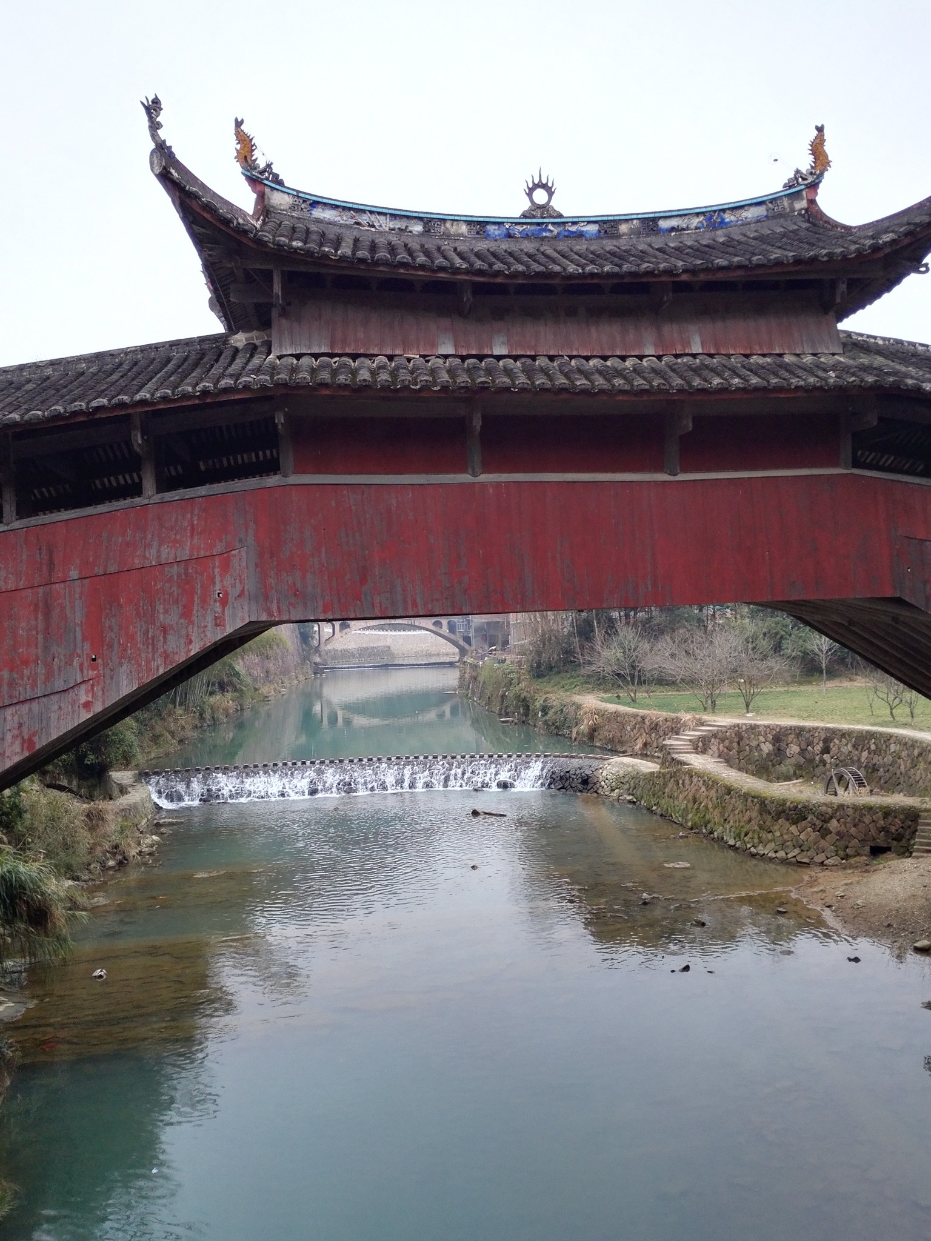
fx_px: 1040
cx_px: 466
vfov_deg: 61.7
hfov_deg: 48.2
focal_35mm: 29
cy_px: 620
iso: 80
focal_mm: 3.8
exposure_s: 1/105
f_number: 2
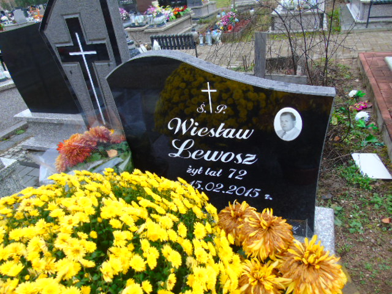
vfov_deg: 54.9
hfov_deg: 69.4
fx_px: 283
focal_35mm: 25
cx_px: 196
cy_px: 147
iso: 100
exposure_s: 1/30
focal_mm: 4.4
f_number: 3.4
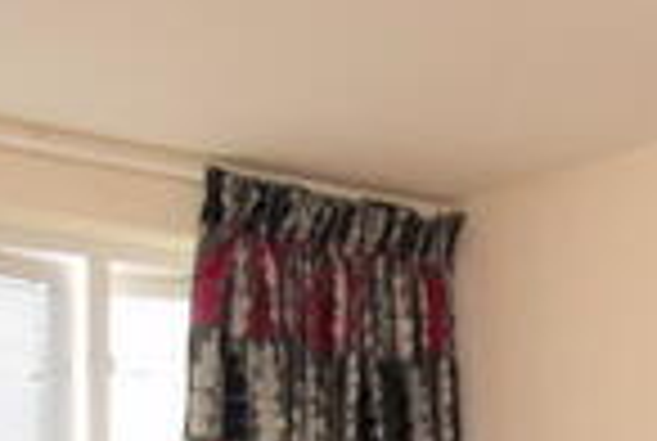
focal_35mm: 105
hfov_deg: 17.6
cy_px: 592
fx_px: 1920
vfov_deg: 12.6
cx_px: 958
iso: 400
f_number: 7.1
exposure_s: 1/100
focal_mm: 10
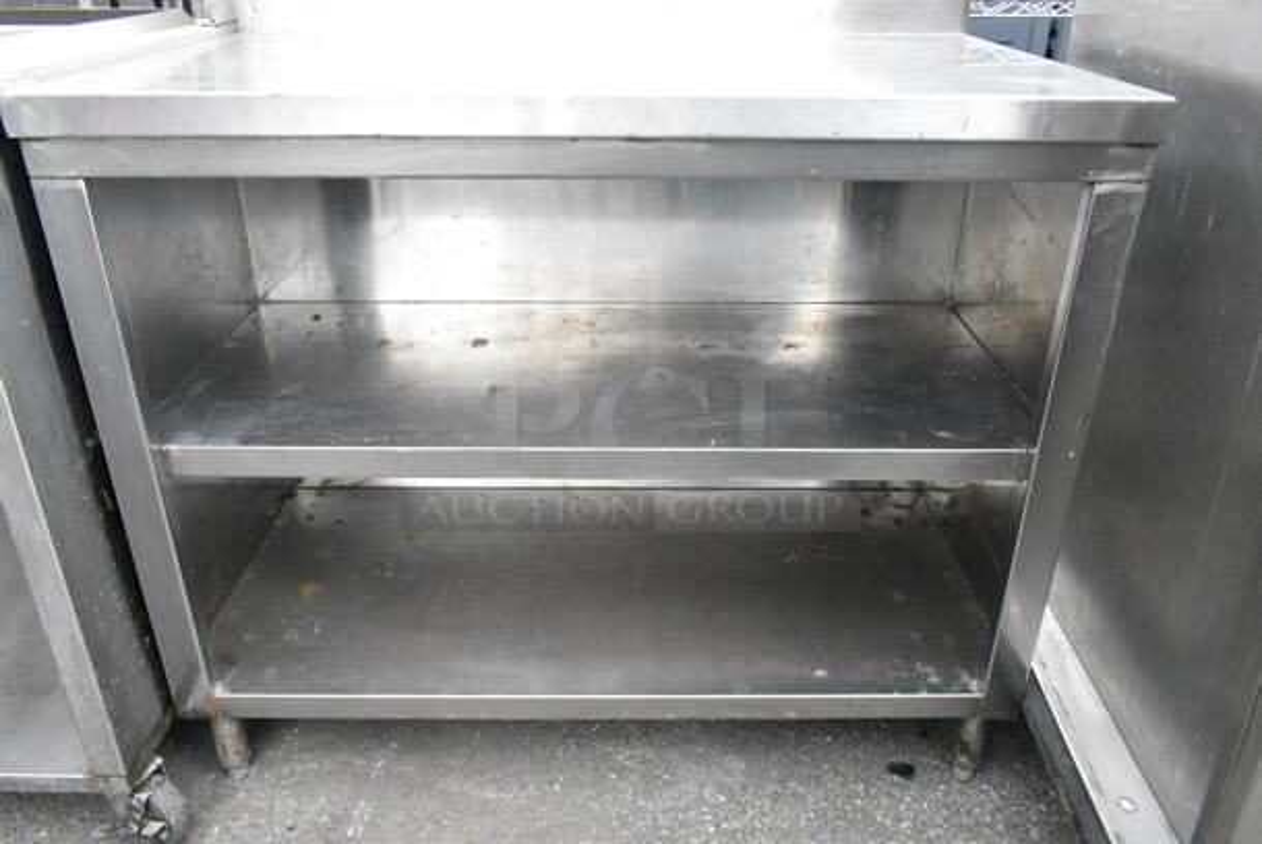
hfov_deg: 67.3
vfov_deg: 48.0
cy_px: 422
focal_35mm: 27
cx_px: 631
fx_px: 947
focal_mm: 18
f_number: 10
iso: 6400
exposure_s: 1/400
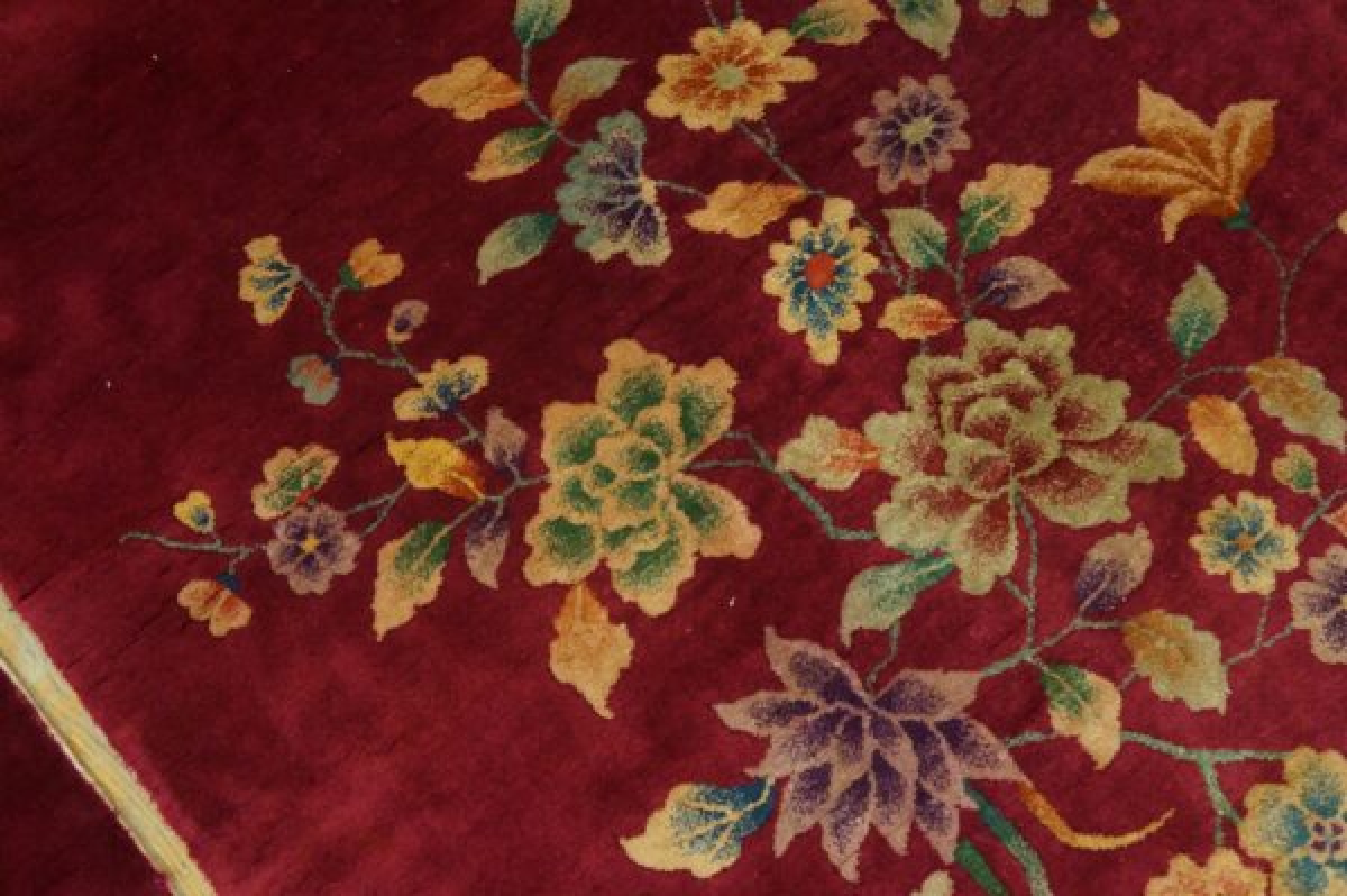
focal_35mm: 30
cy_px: 448
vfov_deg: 43.5
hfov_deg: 62.0
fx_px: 1122
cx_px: 674
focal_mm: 20
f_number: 4
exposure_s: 1/60
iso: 1600
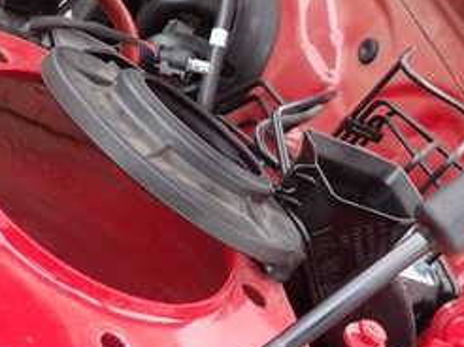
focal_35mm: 61
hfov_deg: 29.7
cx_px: 456
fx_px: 817
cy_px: 194
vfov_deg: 24.0
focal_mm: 4.5
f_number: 2
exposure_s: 1/60
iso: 200
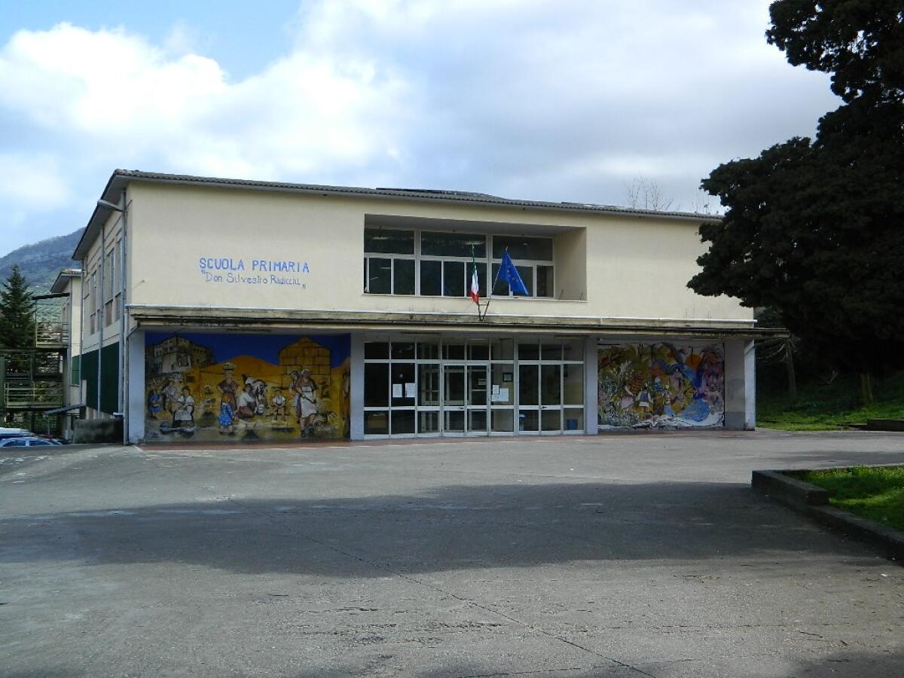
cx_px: 452
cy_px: 339
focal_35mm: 41
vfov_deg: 35.1
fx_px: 1071
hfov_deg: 45.8
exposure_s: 1/500
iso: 80
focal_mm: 7.3
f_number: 3.5
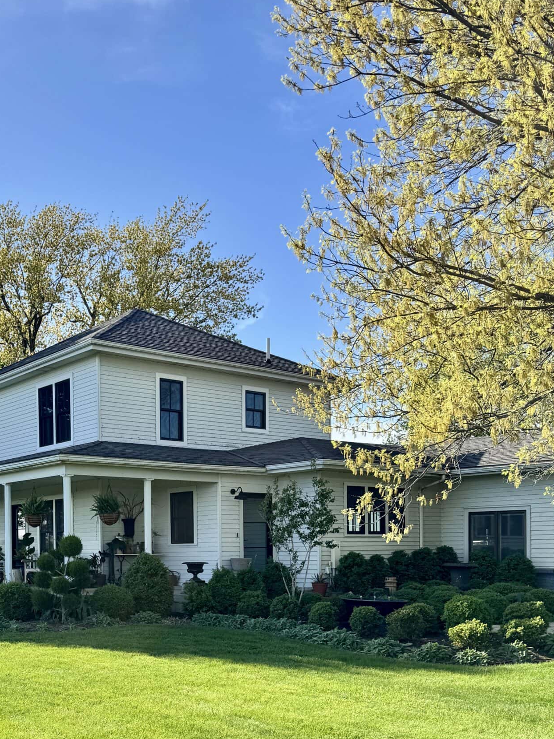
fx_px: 790
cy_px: 551
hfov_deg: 37.7
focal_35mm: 37
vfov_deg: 48.3
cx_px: 140
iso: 80
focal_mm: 6.76
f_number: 1.78
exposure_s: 1/2833
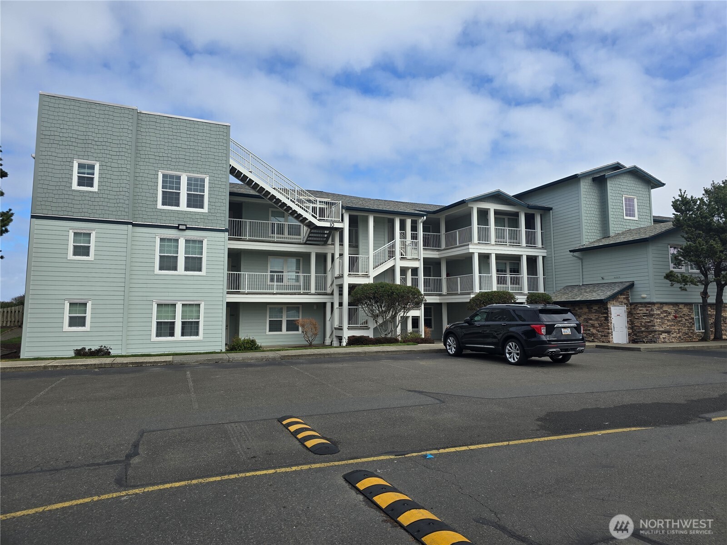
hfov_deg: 73.9
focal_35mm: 23
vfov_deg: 58.9
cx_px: 364
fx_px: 483
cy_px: 272
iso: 12
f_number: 1.7
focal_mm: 6.3
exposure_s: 1/845
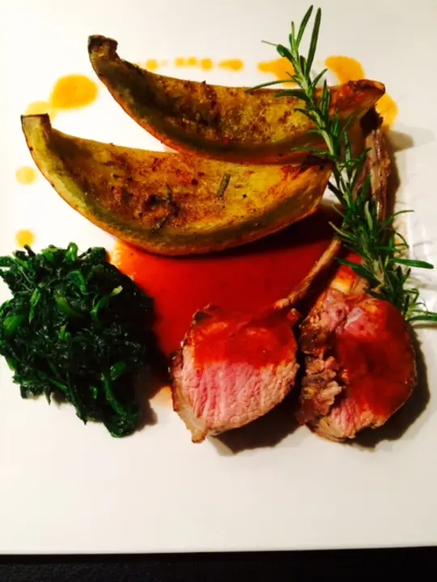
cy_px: 291
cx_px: 218
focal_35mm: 29
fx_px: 488
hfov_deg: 48.2
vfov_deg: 61.7
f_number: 2.2
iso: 200
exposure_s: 1/33
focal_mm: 4.15
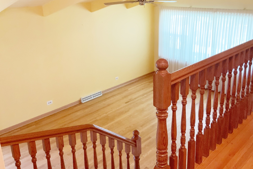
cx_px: 142
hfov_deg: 51.8
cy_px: 63
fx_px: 260
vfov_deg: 35.7
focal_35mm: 37
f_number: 1.8
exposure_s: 1/40
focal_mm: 3
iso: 200
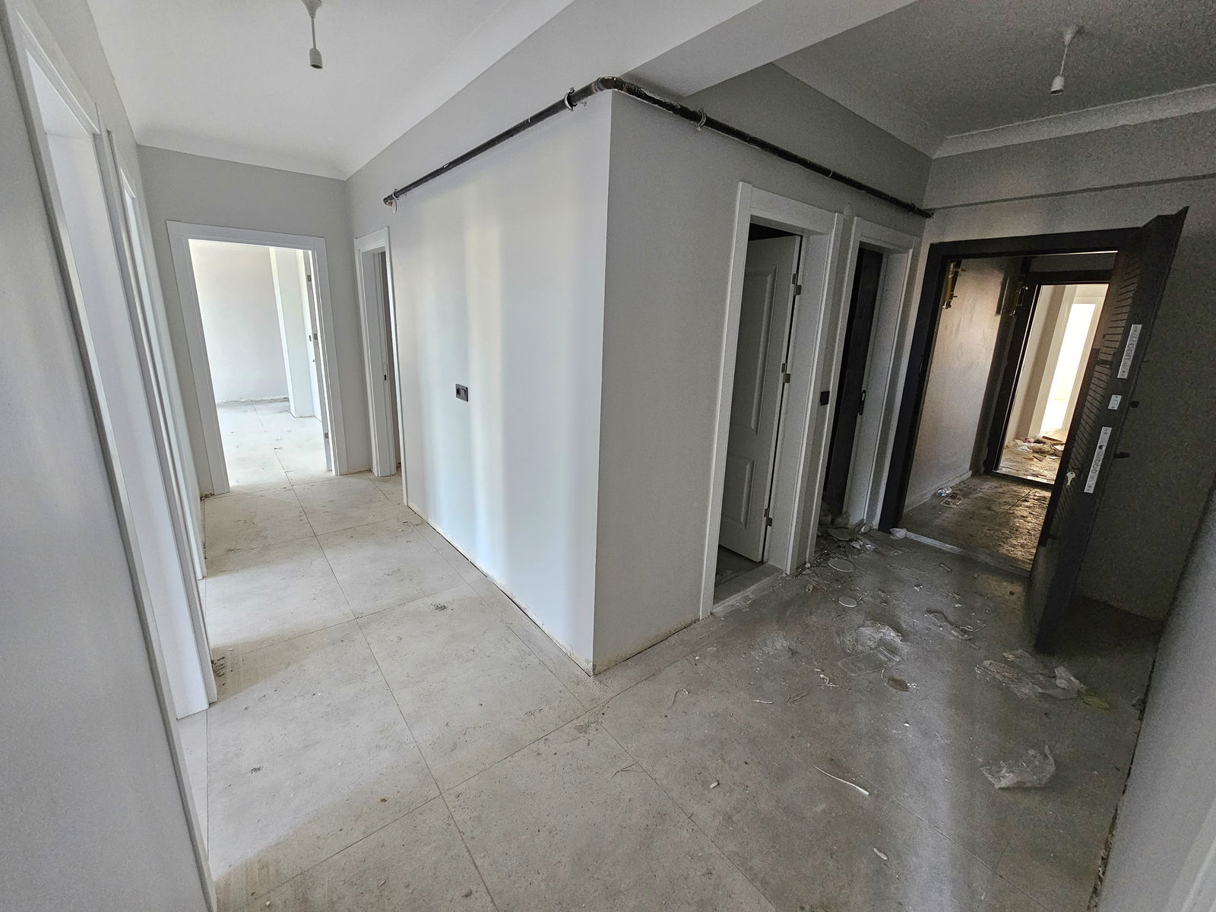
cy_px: 456
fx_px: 457
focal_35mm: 13
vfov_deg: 89.9
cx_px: 608
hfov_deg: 106.2
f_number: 2.2
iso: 320
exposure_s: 1/33.4
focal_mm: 2.2
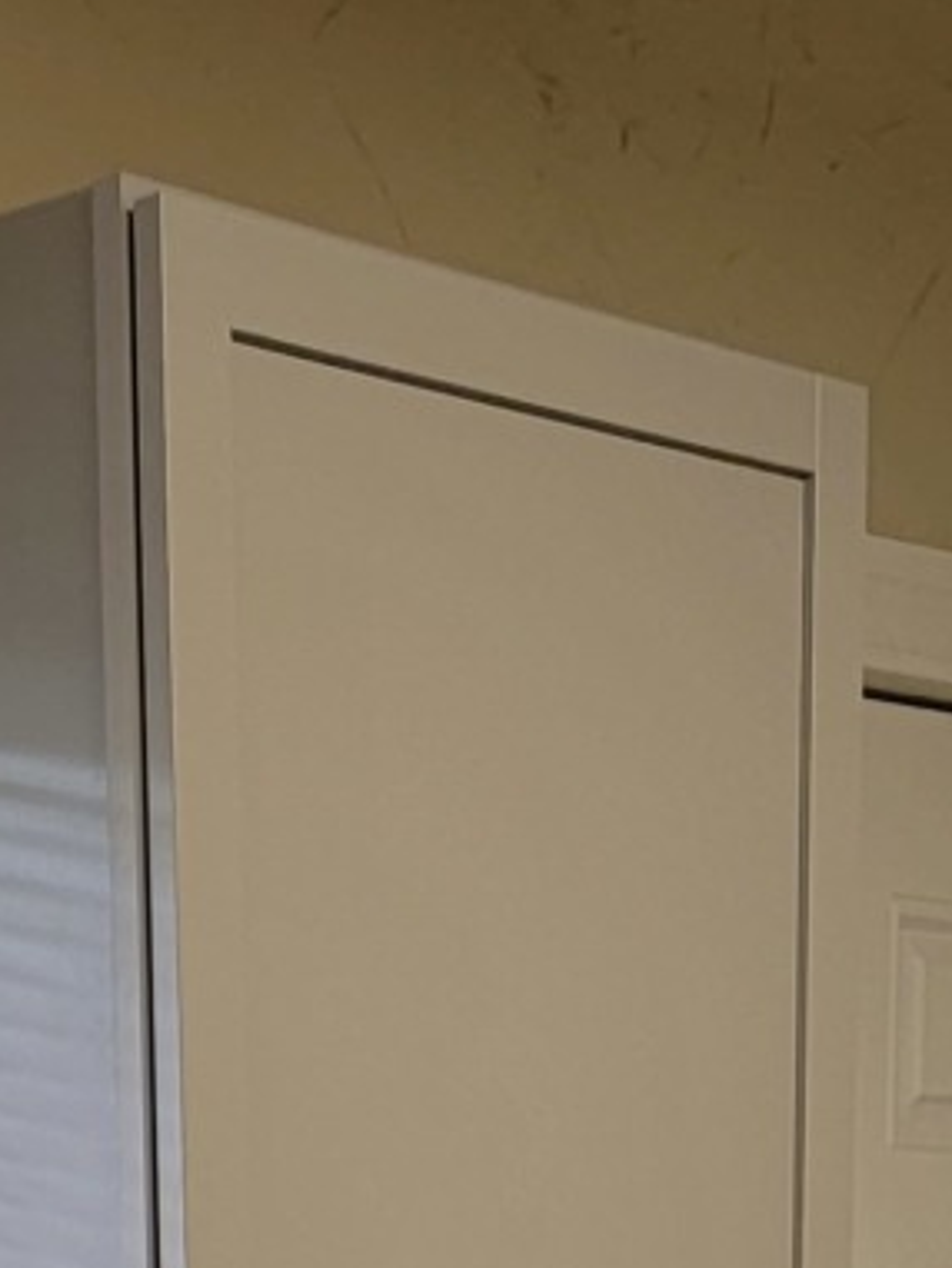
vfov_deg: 13.4
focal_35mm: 121
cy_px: 2702
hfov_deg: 12.2
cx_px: 153
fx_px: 4434
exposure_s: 1/119
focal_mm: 6.7
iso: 125
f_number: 1.8
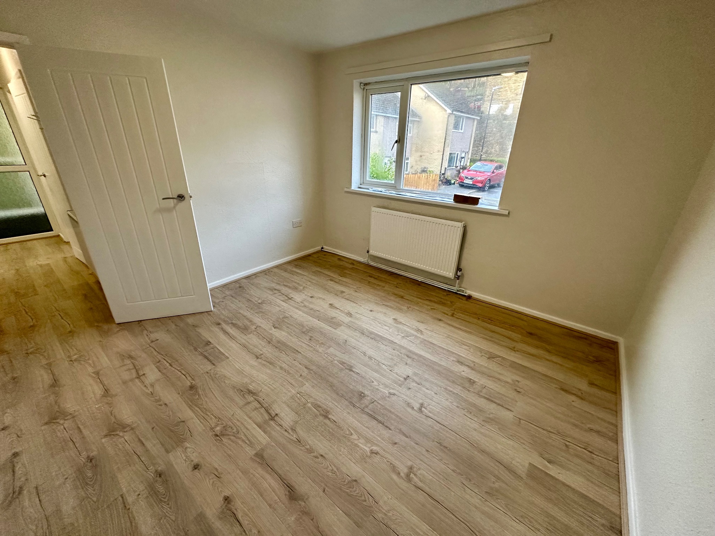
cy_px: 268
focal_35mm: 14
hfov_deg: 102.1
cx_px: 358
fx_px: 289
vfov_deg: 85.7
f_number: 2.2
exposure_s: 1/99
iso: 250
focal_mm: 2.22
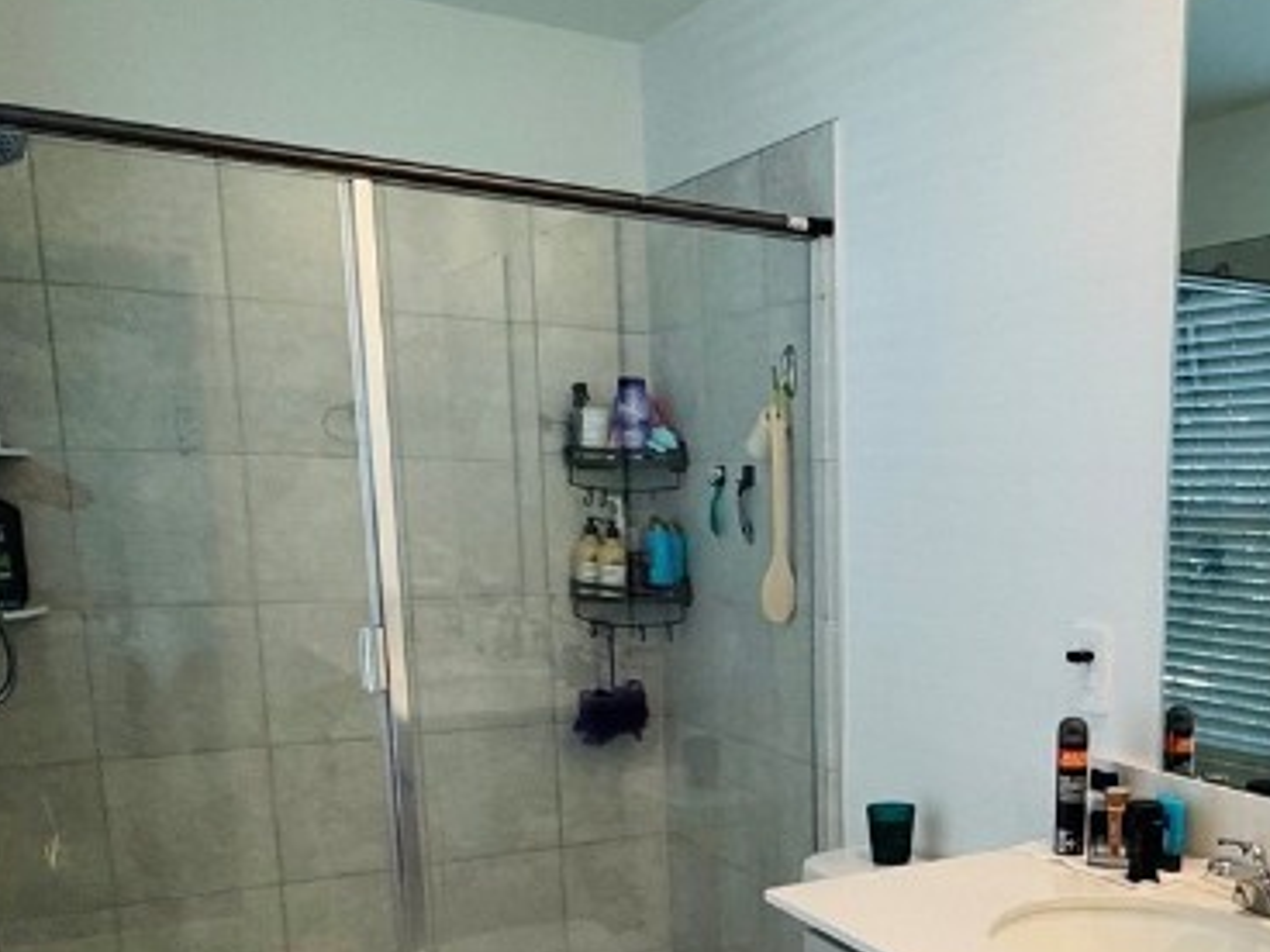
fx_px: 1431
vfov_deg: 35.5
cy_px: 776
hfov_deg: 45.2
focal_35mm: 39
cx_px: 1032
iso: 125
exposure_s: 1/120
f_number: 2.2
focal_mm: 2.22
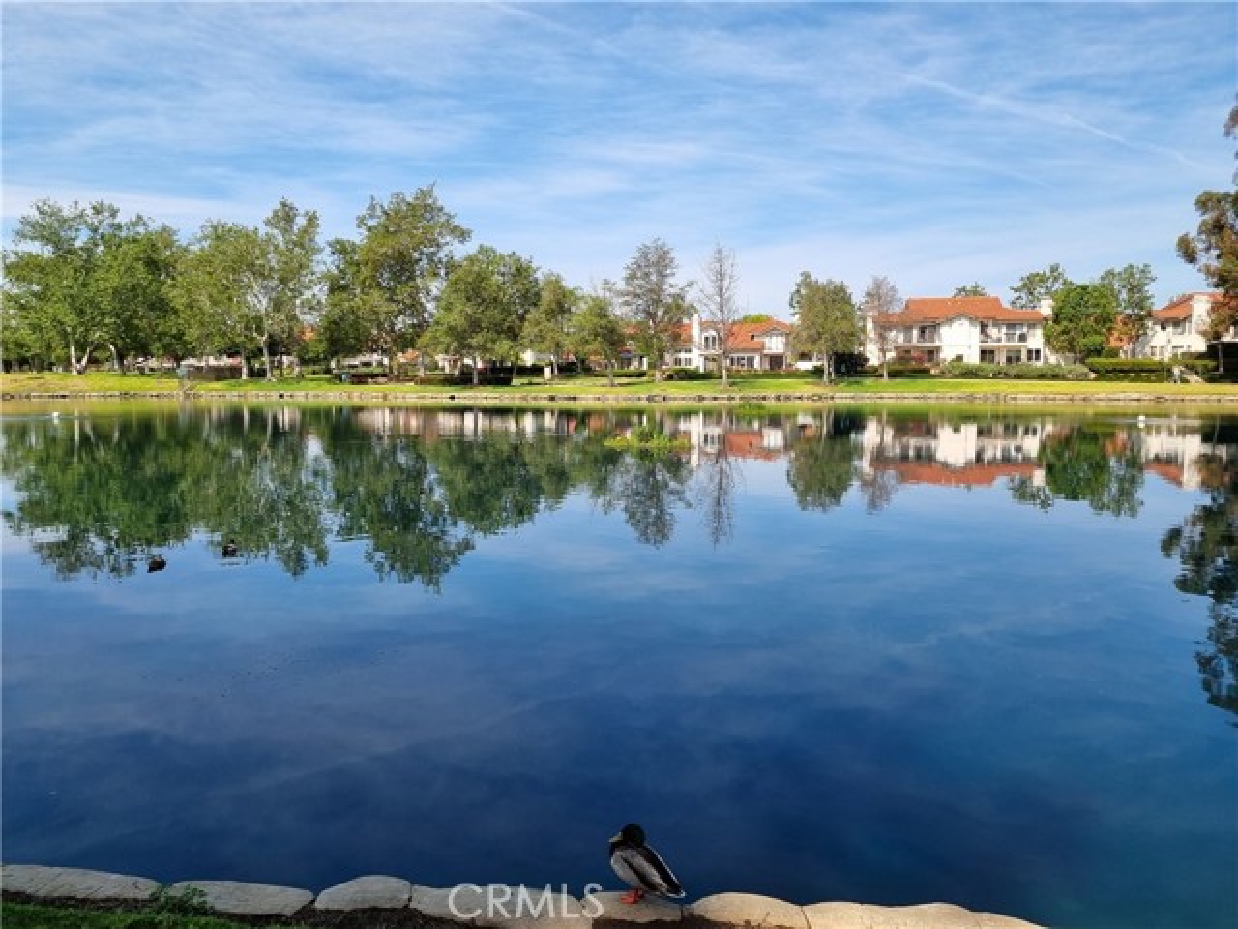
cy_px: 464
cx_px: 619
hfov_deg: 67.3
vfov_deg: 53.1
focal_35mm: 26
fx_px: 930
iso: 50
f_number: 1.8
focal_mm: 5.4
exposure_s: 1/2448
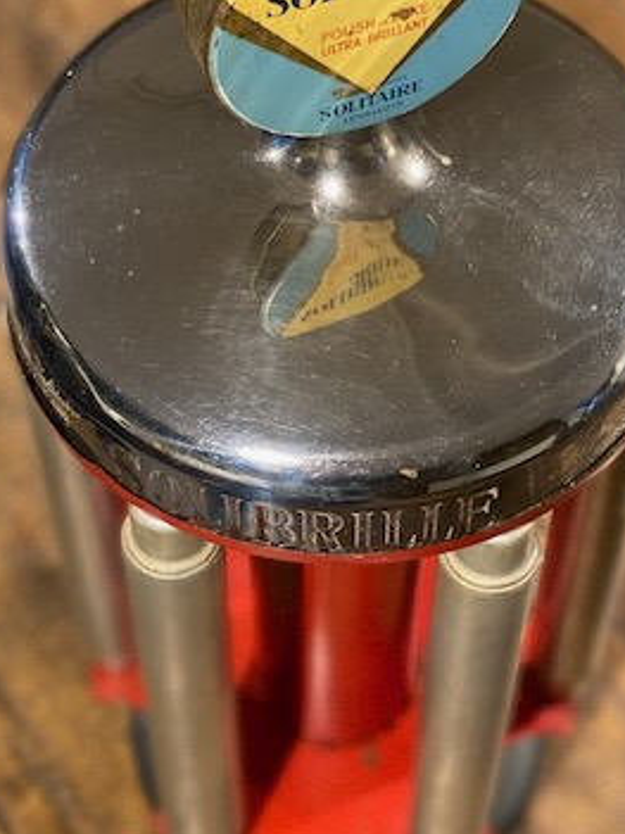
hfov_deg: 18.6
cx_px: 330
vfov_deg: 24.7
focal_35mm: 79
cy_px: 366
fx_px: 1903
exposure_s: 1/33
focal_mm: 6
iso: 200
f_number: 2
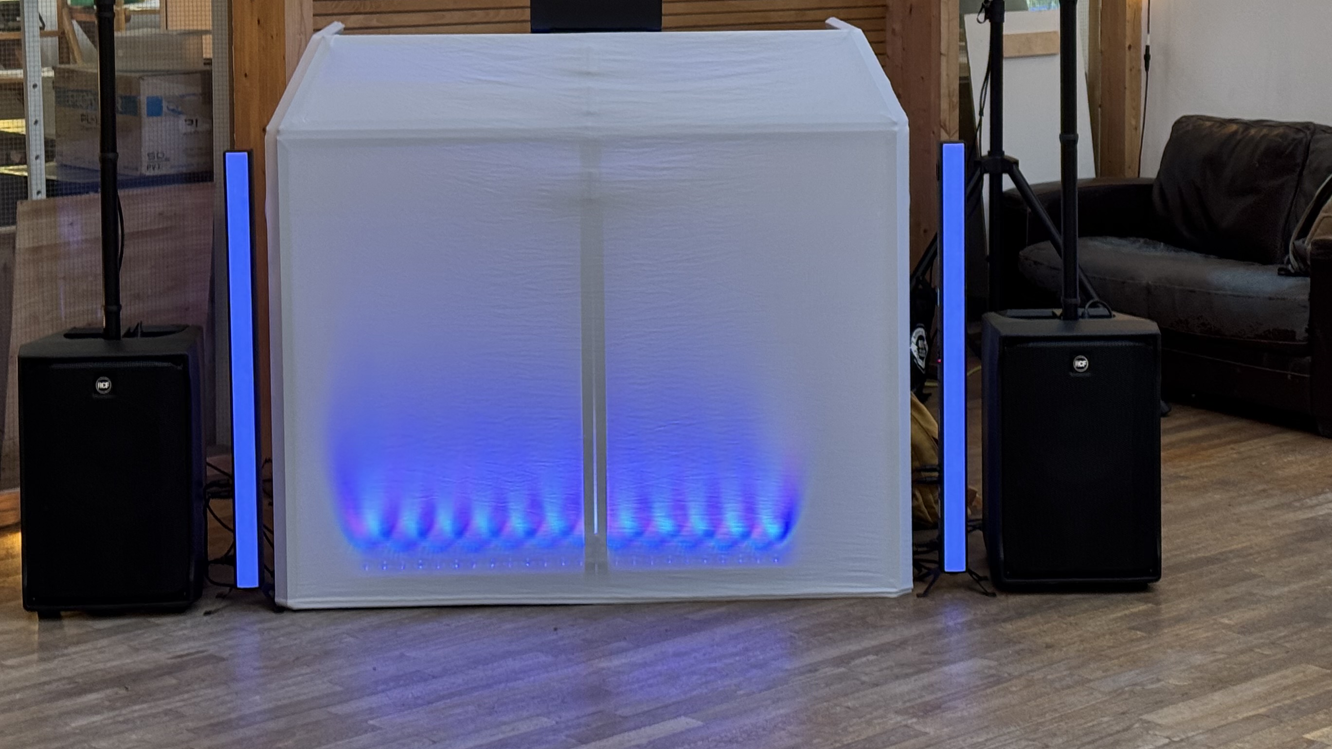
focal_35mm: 77
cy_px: 87
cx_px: 724
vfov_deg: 15.5
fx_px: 2720
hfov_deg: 27.5
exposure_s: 1/50
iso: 160
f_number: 1.78
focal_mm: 6.76
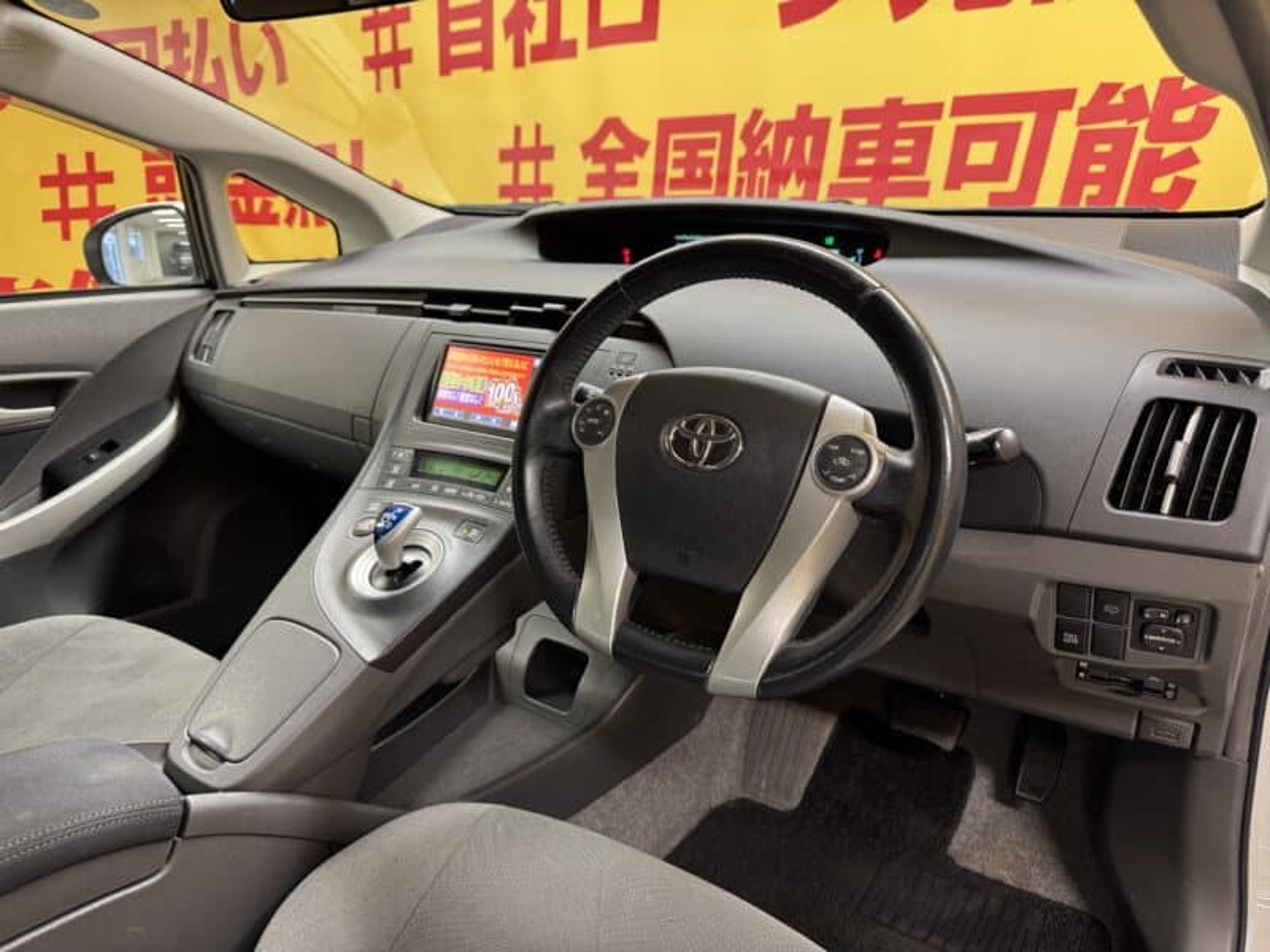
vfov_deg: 56.8
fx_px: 881
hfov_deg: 71.6
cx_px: 635
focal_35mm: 24
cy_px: 476
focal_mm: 6.76
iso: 250
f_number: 1.78
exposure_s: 1/50
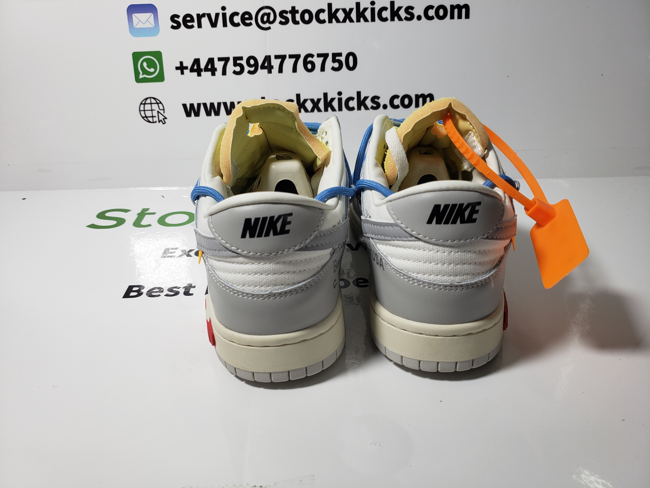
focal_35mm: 26
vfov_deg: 53.1
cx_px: 325
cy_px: 244
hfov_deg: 67.3
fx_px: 488
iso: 50
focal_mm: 4.3
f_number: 1.5
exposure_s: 1/572
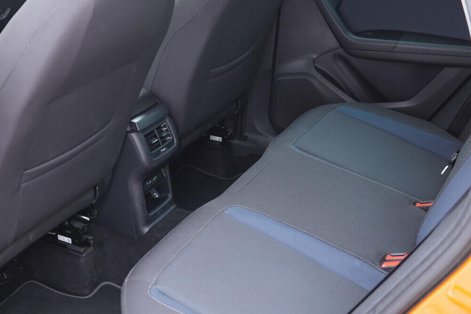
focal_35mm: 52
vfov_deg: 25.9
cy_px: 106
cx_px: 146
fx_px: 680
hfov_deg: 37.6
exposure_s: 1/40
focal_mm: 24
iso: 640
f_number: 2.8
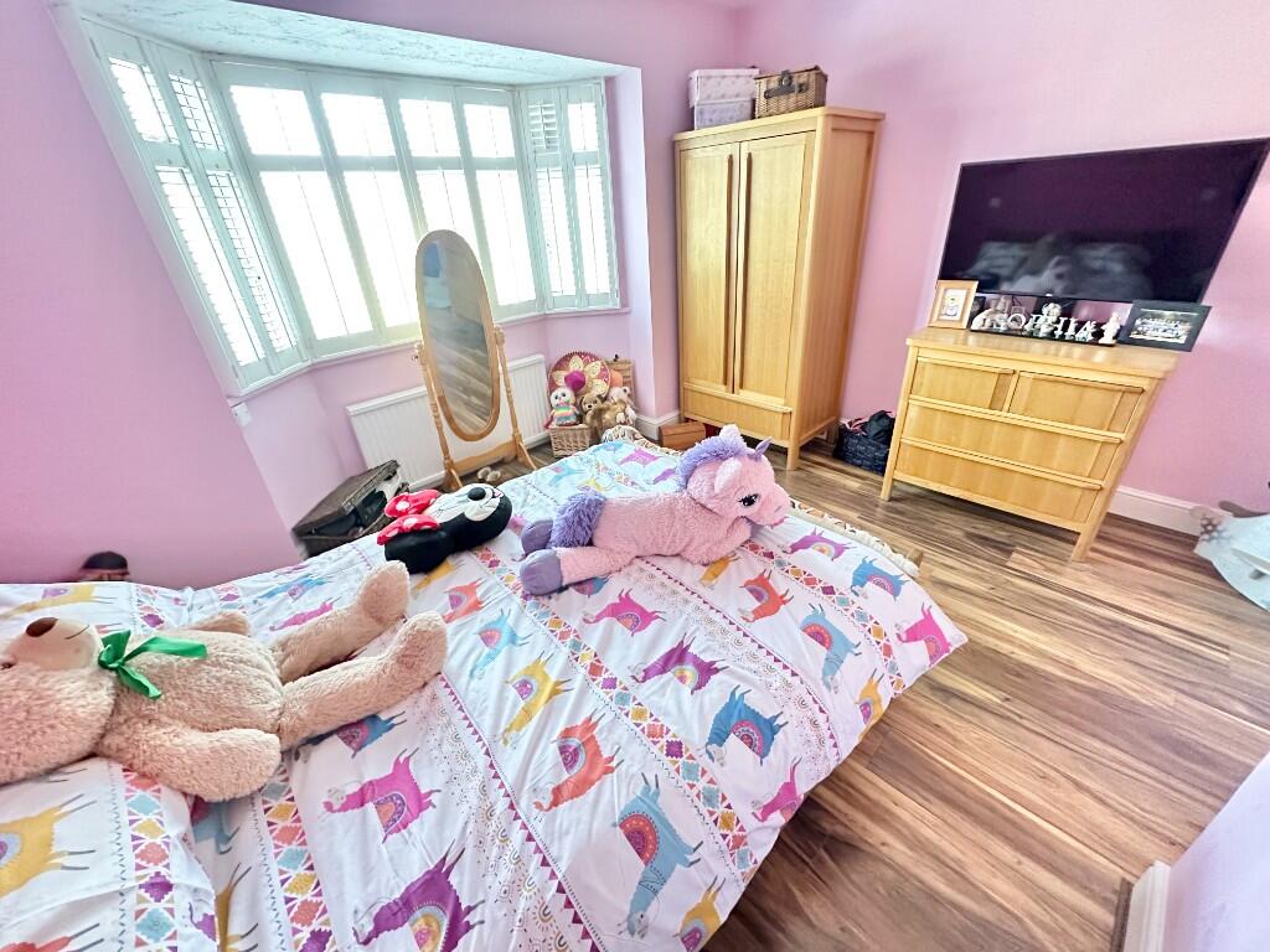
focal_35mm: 14
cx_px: 635
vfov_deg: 85.7
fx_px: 514
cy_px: 476
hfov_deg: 102.1
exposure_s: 1/60
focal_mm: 2.22
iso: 800
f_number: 2.2
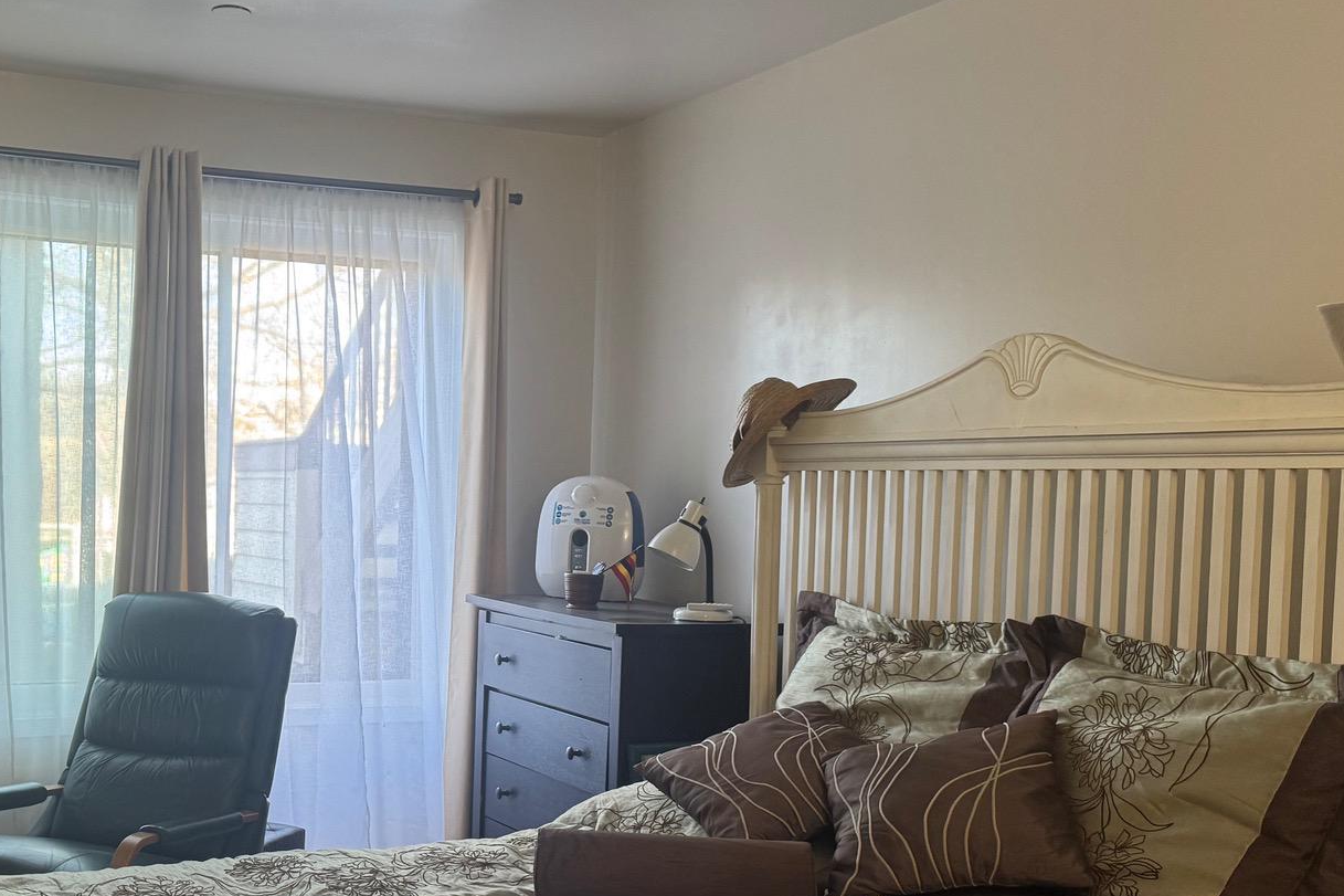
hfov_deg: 45.2
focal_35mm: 42
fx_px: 1568
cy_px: 577
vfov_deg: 31.7
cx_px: 382
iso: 200
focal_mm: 6.76
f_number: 1.78
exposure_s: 1/60
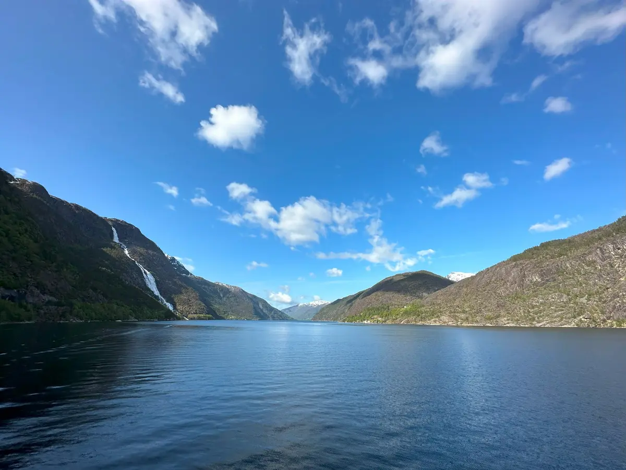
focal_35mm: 14
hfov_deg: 102.1
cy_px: 235
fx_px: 253
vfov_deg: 85.7
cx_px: 313
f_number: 2.2
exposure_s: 1/2618
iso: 50
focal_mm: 2.22
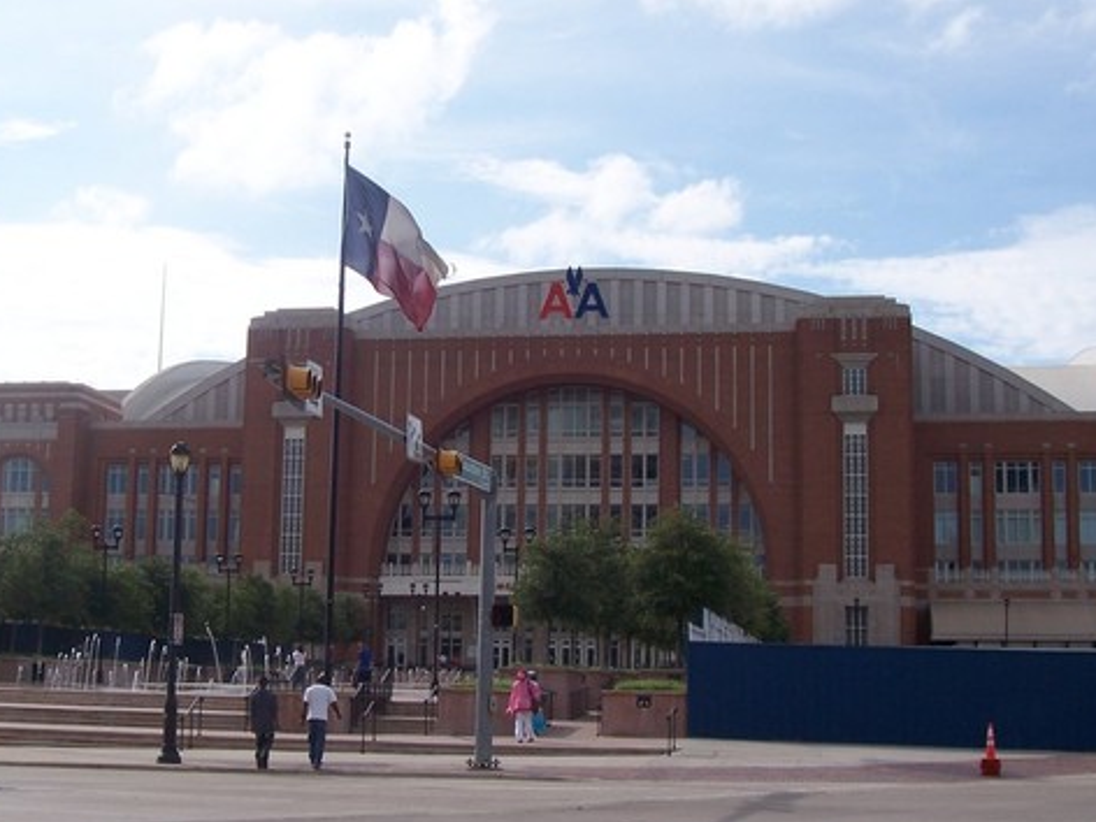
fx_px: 1805
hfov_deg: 33.7
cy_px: 406
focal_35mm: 57
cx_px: 450
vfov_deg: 25.7
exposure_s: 1/500
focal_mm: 7
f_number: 5.6
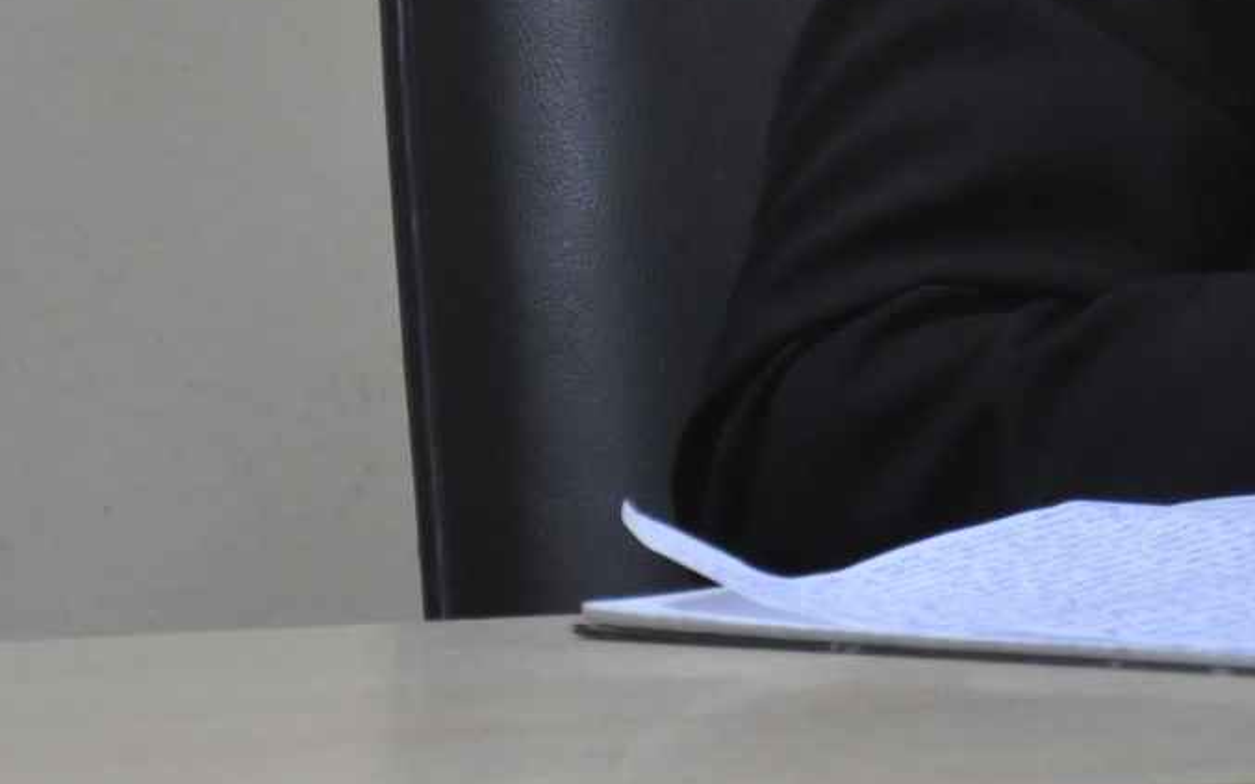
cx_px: 1705
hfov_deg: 4.7
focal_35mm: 445
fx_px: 15219
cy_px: -221
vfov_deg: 2.9
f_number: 5.6
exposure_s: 1/50
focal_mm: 92
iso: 1600
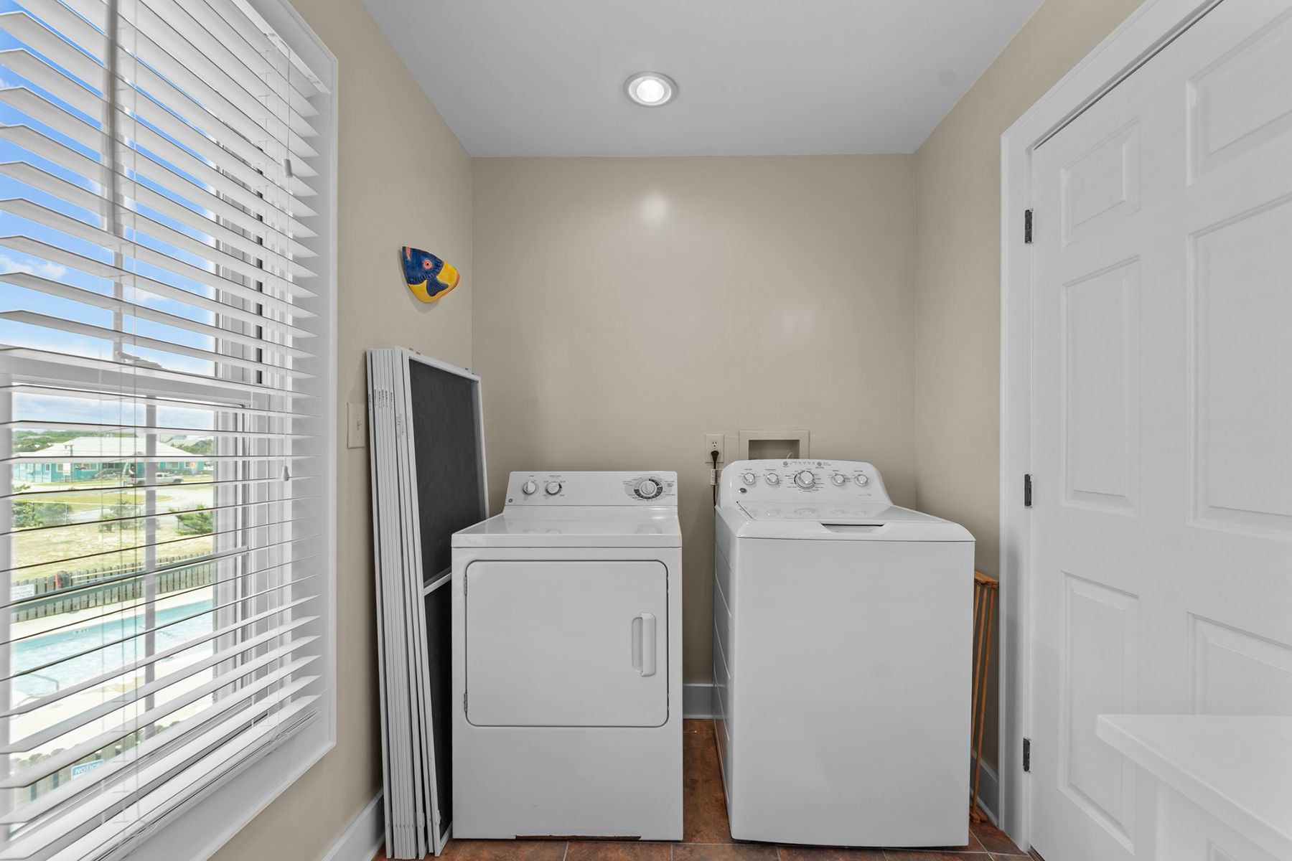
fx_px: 502
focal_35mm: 14
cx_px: 646
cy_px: 430
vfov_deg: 81.2
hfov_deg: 104.3
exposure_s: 1/3
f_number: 8
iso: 100
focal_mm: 14
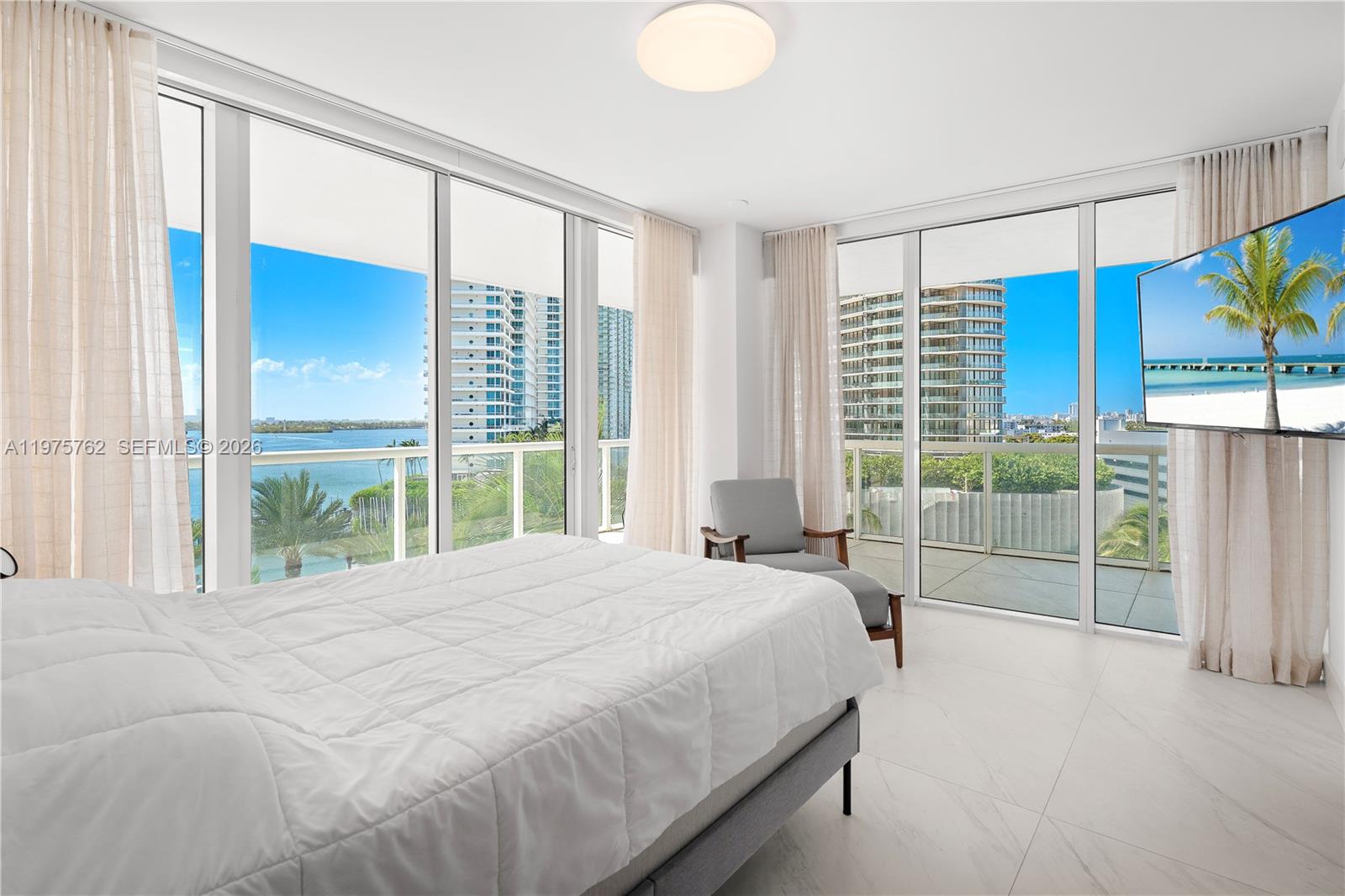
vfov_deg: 70.4
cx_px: 672
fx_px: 635
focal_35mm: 17
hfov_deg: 93.3
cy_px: 448
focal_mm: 17
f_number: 8
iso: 320
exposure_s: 1/250
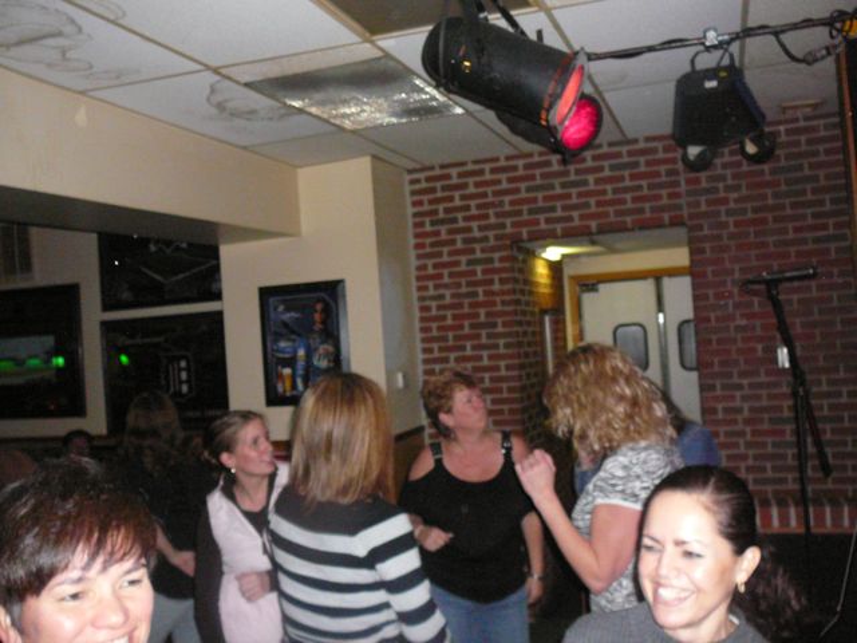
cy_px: 322
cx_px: 428
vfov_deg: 40.7
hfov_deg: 52.6
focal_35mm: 35
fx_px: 867
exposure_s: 1/30
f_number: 2.8
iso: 400
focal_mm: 5.2
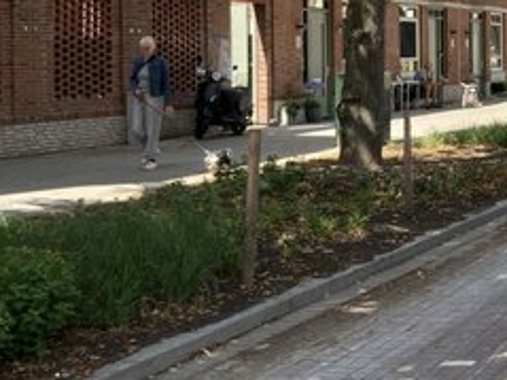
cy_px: 77
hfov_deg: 25.3
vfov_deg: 19.4
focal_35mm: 75
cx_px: 451
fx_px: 1098
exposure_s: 1/357
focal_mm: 3.99
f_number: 1.8
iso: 20
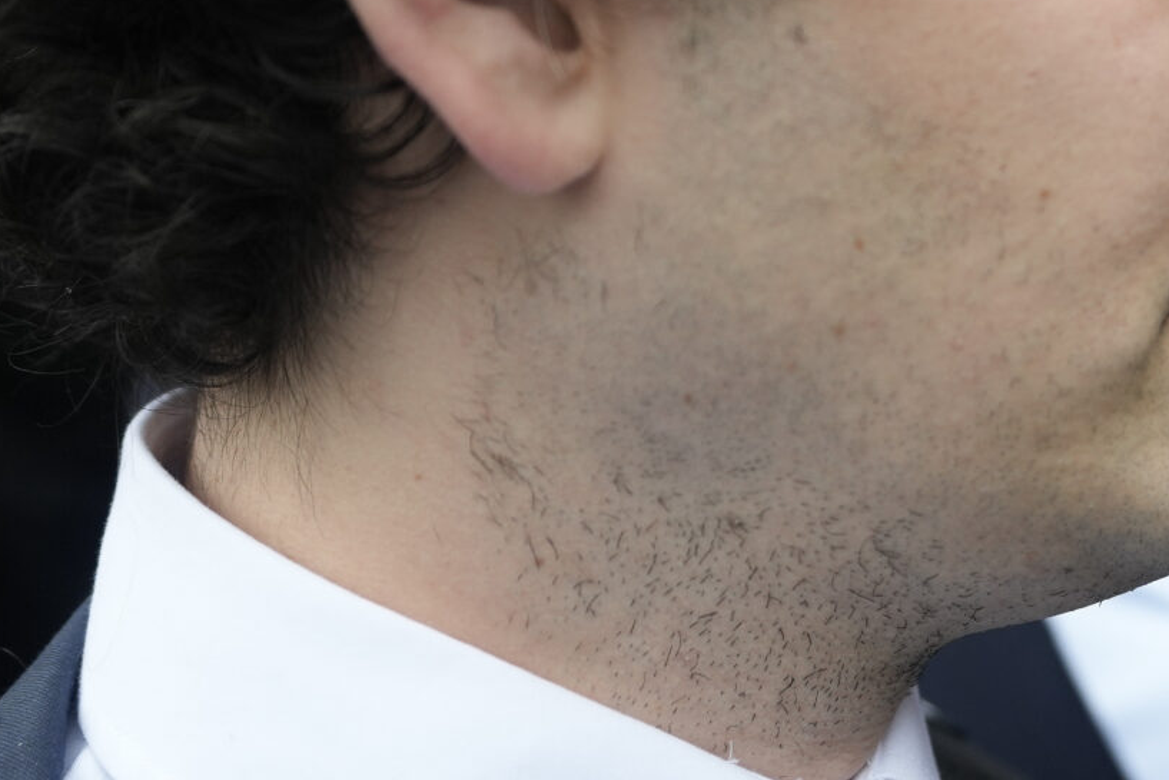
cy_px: 284
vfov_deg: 14.5
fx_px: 3053
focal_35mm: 94
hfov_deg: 21.1
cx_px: 1102
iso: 400
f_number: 2.8
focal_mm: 30
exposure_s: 1/500
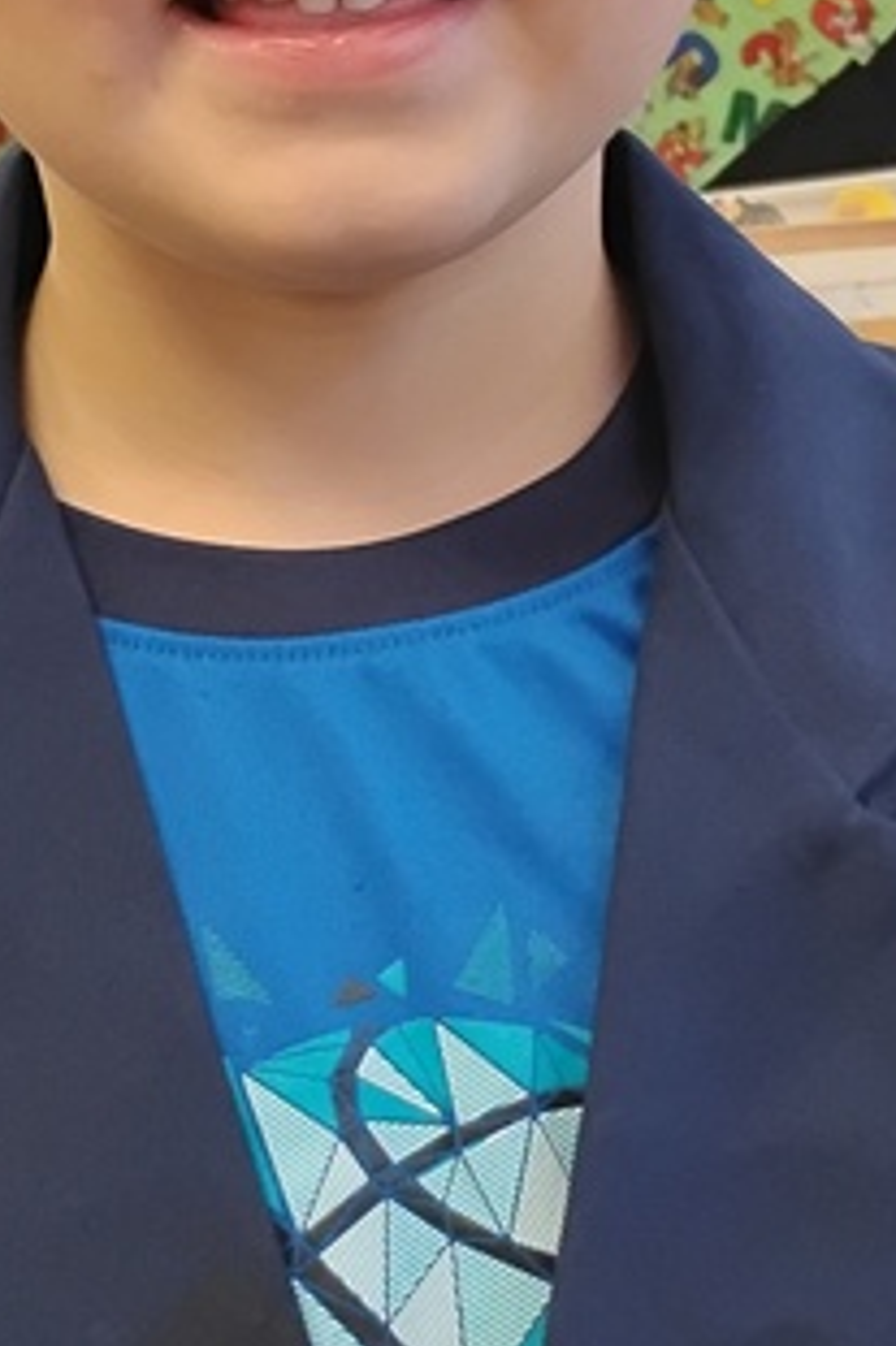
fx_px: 3588
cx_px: 292
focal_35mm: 96
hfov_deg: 14.2
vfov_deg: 21.1
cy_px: 411
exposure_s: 1/60
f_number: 1.8
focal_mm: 4.26
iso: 1016
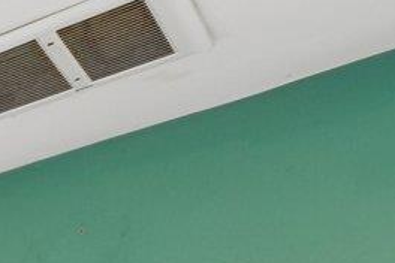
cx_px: -1055
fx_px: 1360
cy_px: 896
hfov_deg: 9.0
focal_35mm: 124
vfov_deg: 8.4
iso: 400
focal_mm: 16
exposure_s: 1/8
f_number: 8
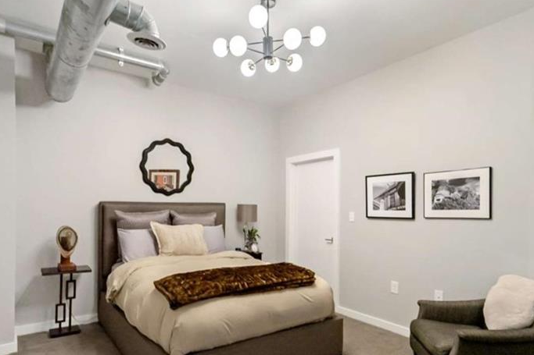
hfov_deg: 81.0
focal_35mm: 21
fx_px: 311
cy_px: 211
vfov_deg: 59.0
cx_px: 242
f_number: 4.5
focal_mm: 14
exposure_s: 1/80
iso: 1250
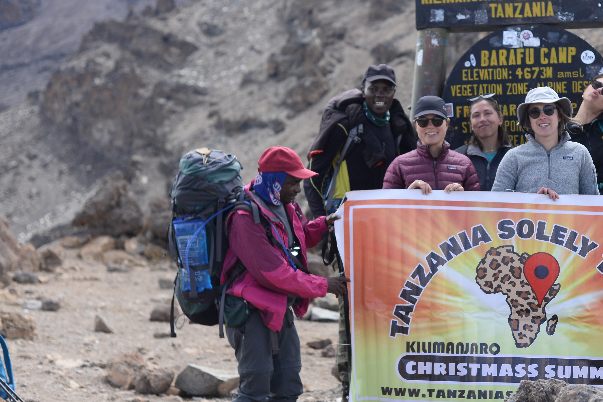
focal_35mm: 84
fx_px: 1407
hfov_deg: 23.8
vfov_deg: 16.3
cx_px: 486
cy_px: 236
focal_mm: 50
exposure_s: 1/2500
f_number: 2.8
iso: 280
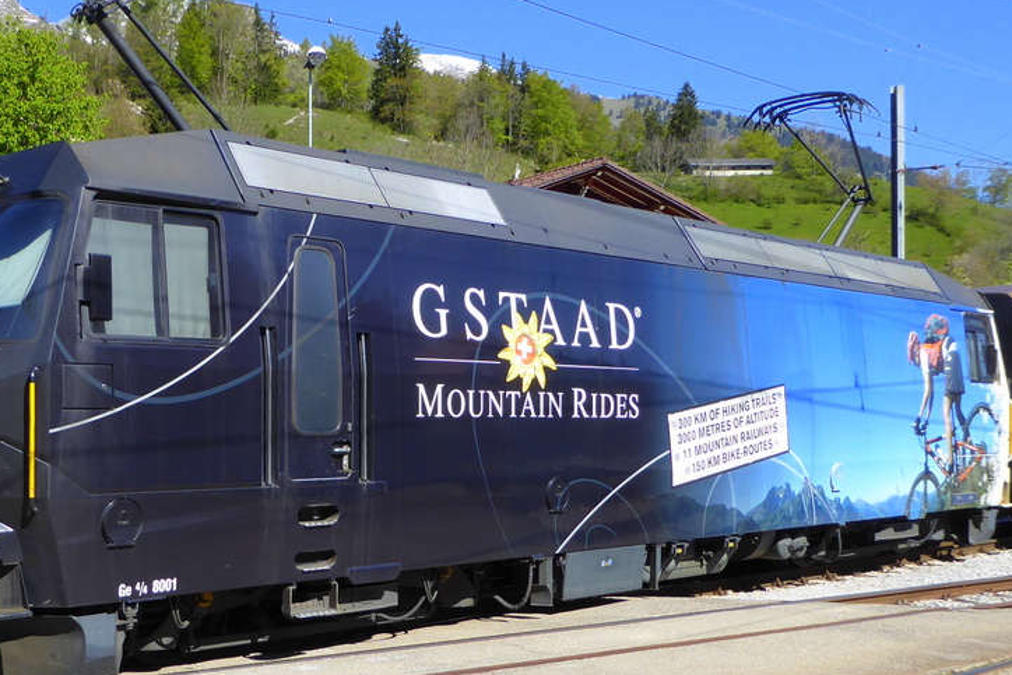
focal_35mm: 50
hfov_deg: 39.3
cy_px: 435
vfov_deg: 26.9
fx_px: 1406
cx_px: 370
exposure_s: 1/500
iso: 80
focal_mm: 5
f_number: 3.5
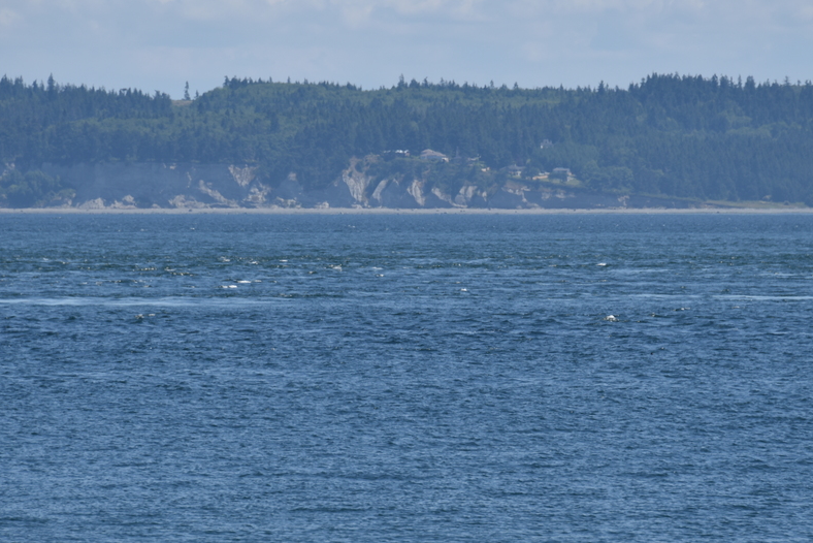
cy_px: 286
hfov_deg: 6.0
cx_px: 428
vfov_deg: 4.0
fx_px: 7703
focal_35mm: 341
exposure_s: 1/500
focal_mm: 210
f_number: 7.1
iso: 100
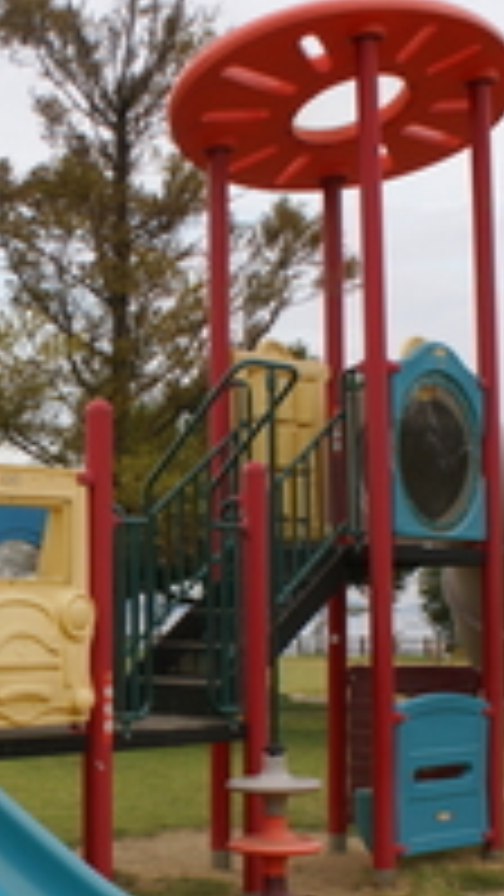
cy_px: 437
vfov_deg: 29.7
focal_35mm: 71
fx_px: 1686
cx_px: -4
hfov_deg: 16.6
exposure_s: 1/125
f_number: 3.5
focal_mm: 18
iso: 100
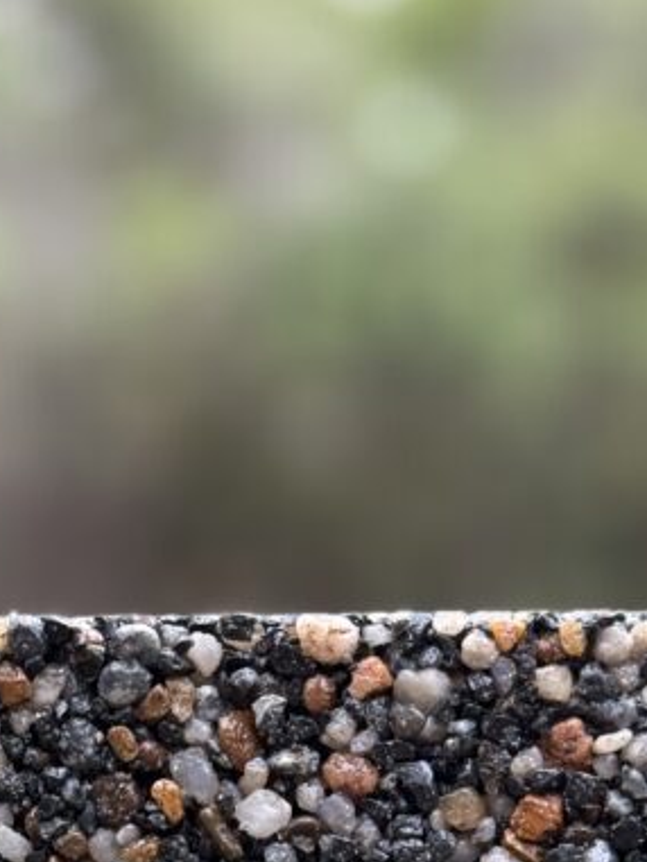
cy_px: 912
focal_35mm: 126
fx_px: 3138
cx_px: 90
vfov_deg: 15.3
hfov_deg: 11.7
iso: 125
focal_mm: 6.76
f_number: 1.78
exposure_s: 1/148
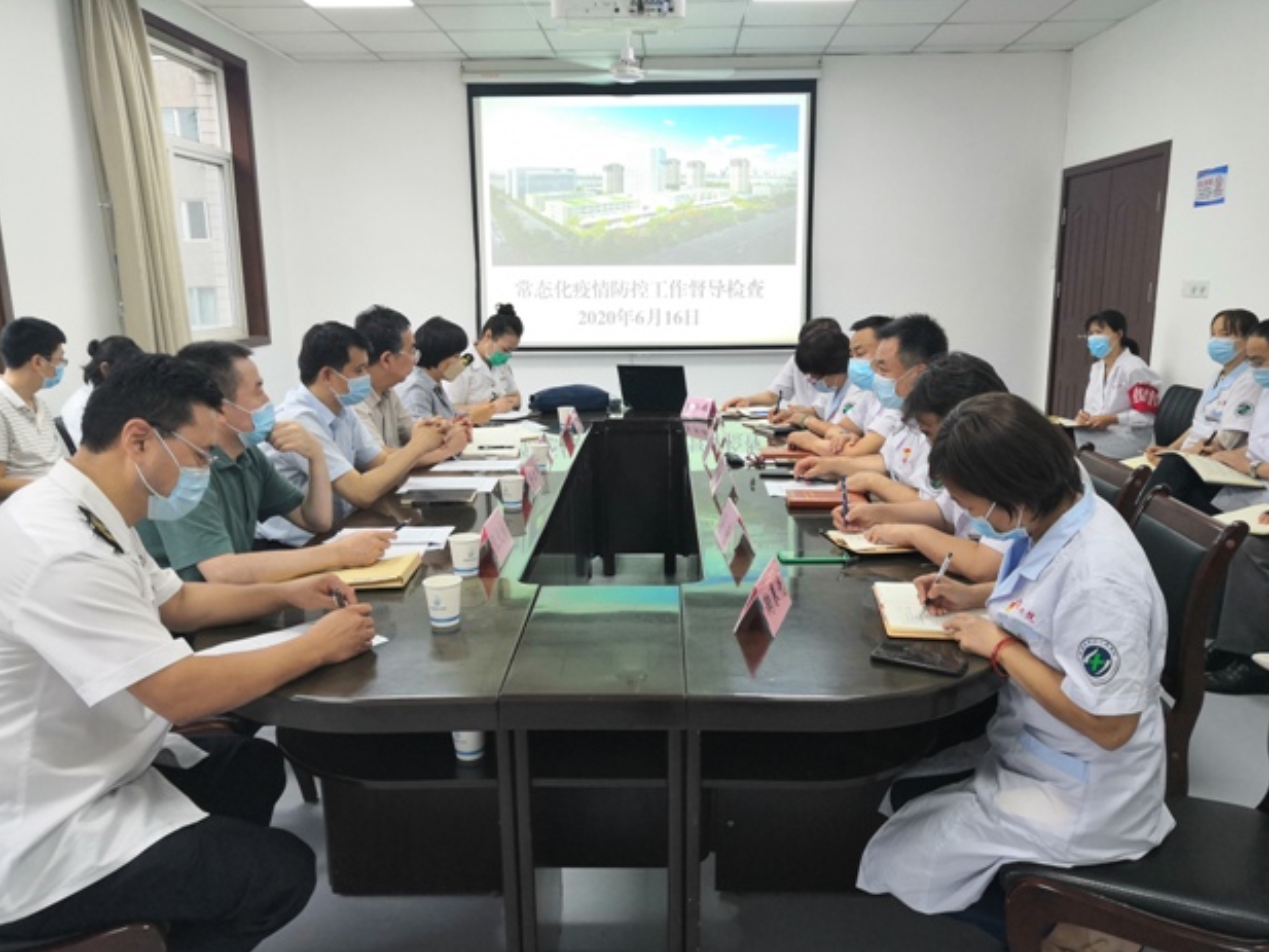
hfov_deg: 63.4
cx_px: 652
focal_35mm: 28
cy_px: 485
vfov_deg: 49.8
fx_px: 1027
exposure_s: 1/50
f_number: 1.8
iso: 160
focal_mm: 3.95
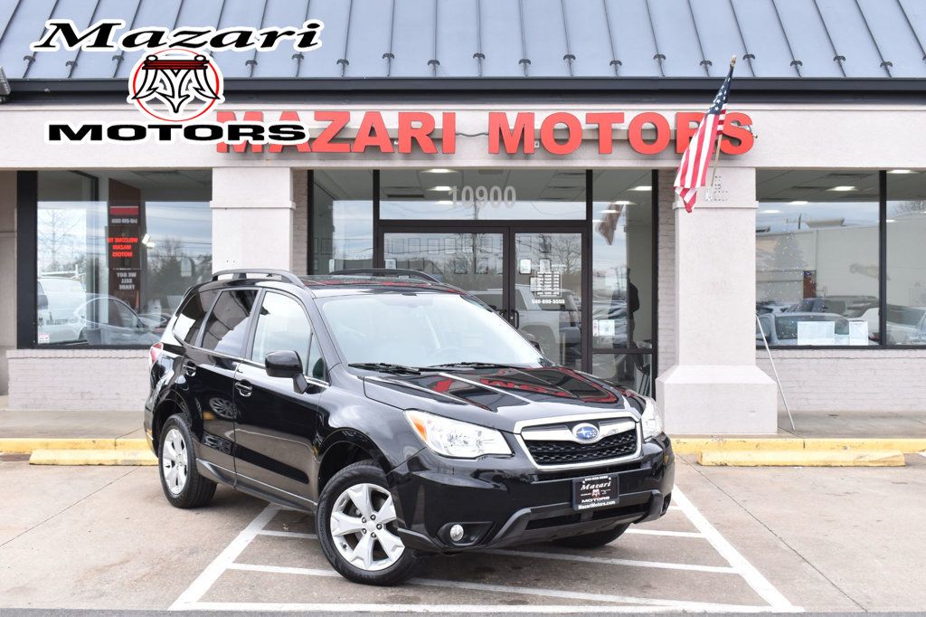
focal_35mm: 46
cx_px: 463
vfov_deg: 28.9
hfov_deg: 42.3
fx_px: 1196
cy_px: 308
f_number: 8
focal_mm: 31
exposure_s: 1/125
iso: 400
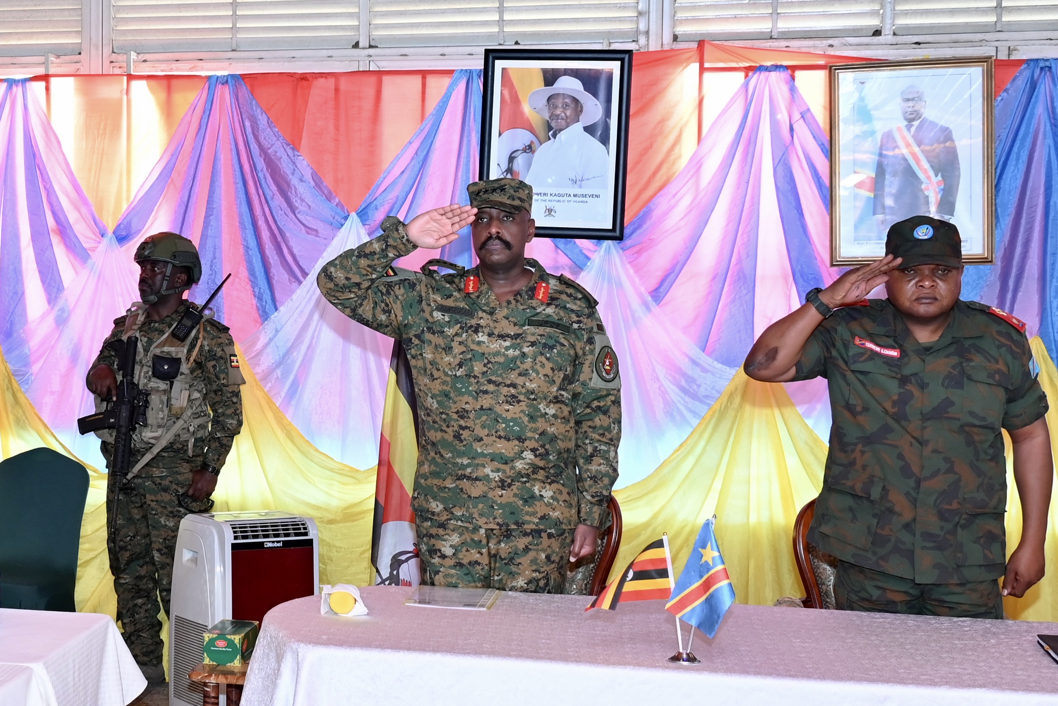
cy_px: 370
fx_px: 1793
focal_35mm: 61
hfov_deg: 32.0
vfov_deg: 22.3
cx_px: 210
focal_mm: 24
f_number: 4
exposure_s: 1/40
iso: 900
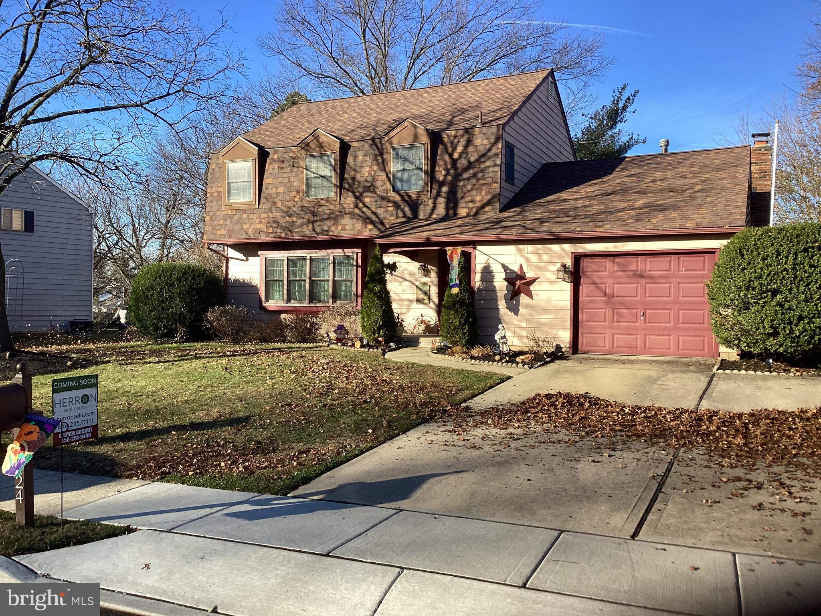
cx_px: 410
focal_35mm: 31
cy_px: 308
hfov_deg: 58.4
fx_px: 735
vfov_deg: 45.4
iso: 25
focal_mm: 3.3
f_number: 2.4
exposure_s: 1/512
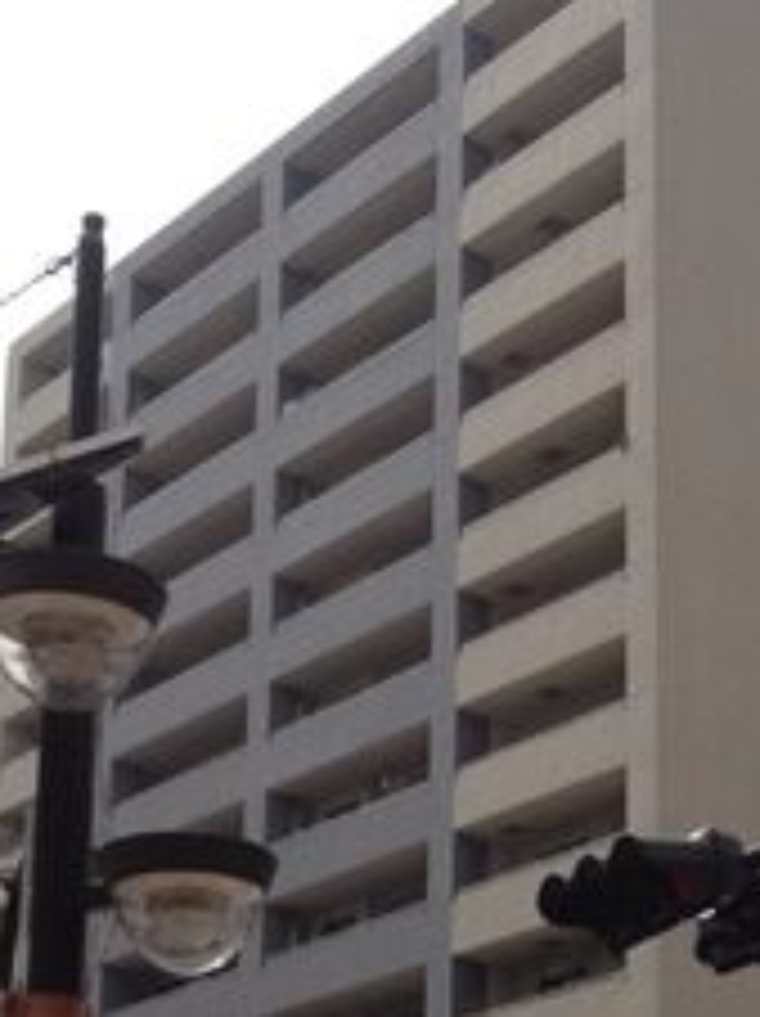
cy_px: 1022
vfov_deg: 20.4
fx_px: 2728
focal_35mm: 93
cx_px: 720
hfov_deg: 15.6
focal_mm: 4.28
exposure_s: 1/2123
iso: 50
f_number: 2.4
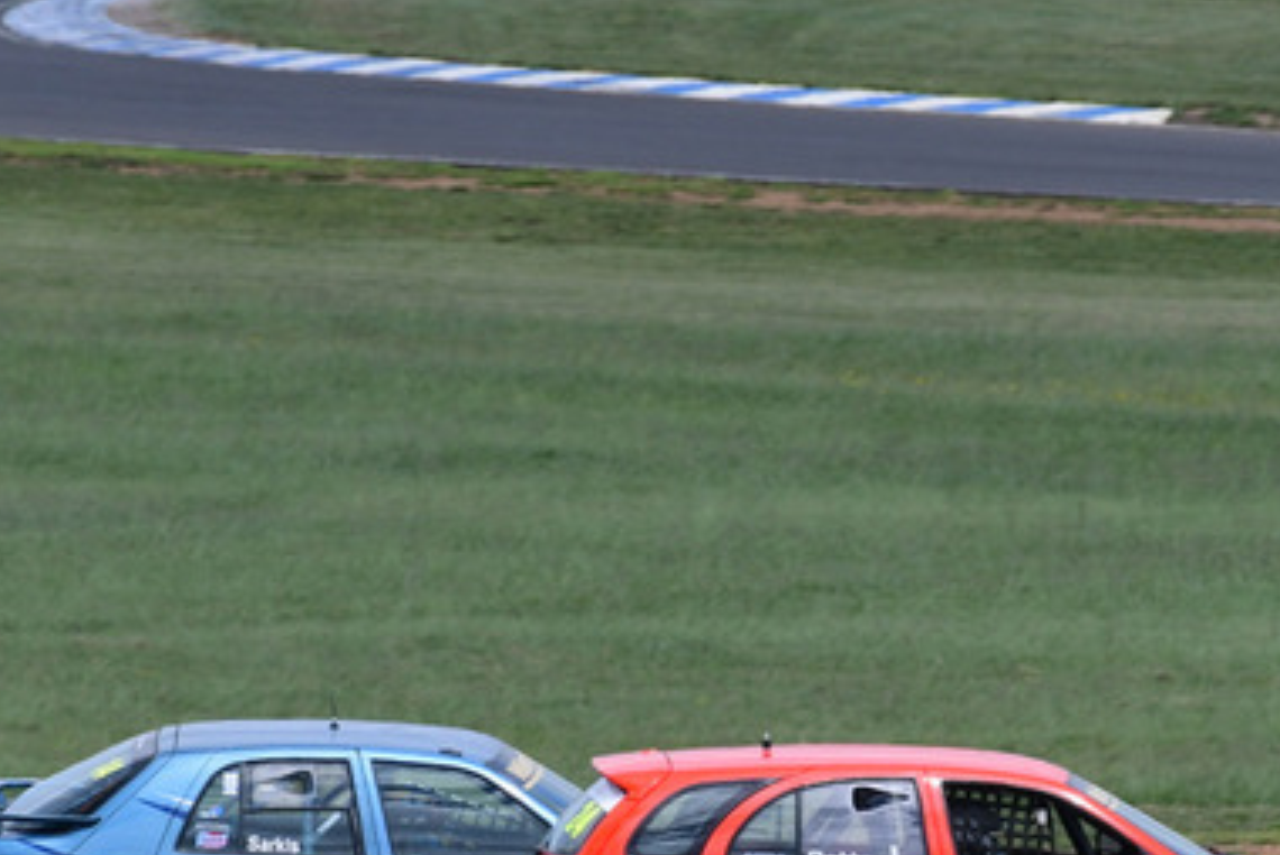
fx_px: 56112
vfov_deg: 0.9
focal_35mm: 1577
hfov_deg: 1.3
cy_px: 619
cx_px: 781
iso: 320
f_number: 10
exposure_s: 1/640
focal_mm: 500
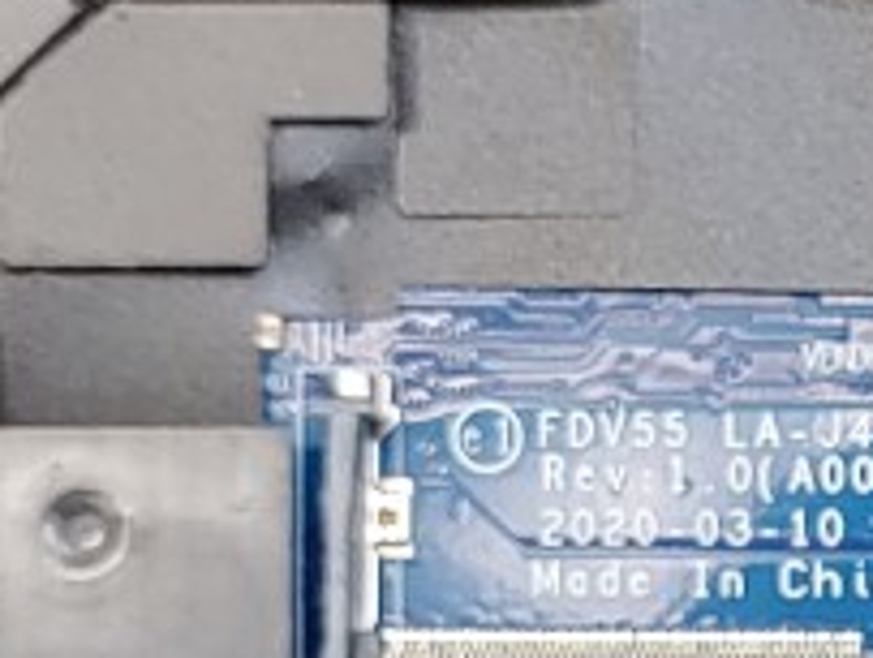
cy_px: 955
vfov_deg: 8.0
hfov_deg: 10.2
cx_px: 1475
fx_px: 4649
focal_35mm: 184
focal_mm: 4.36
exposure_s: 1/60
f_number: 1.8
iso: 50
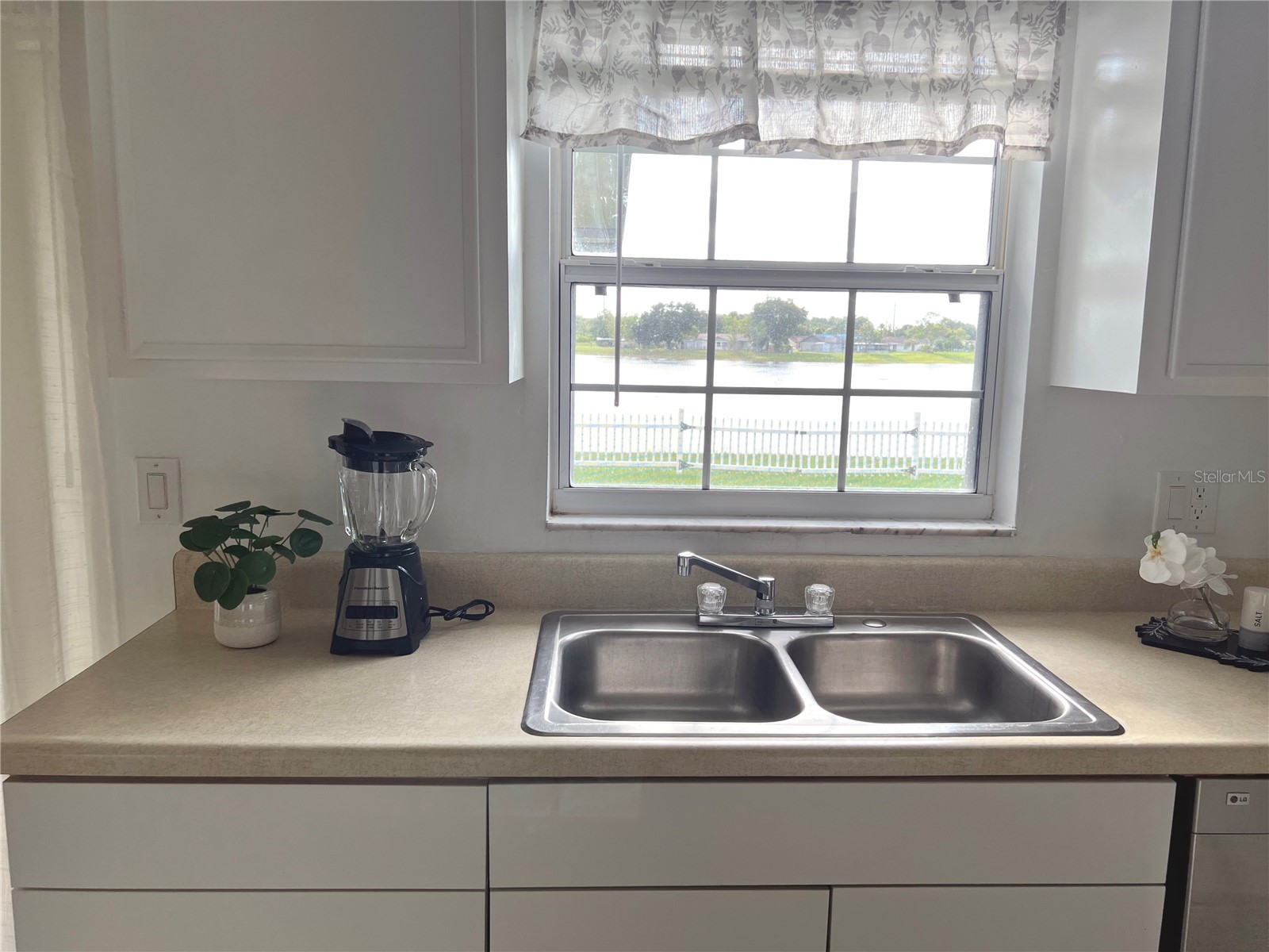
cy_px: 476
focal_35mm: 26
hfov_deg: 67.3
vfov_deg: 53.1
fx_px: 953
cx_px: 634
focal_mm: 5.7
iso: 50
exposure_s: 1/211
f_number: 1.5
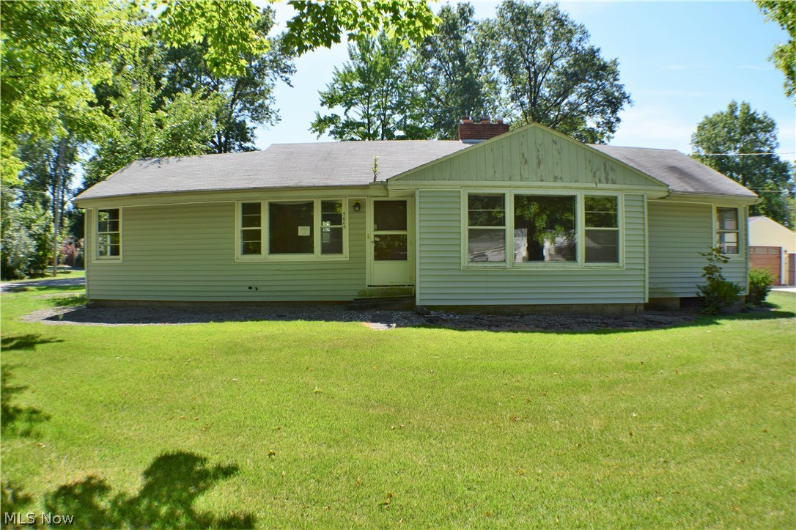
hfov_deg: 55.1
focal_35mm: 34
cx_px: 398
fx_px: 762
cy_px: 265
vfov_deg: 38.3
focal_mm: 23
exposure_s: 1/350
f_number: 11
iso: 400
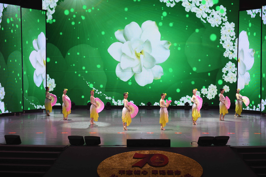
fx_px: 517
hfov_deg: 28.8
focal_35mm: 70
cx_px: 133
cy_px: 88
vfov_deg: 19.5
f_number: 4
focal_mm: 70
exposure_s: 1/125
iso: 200
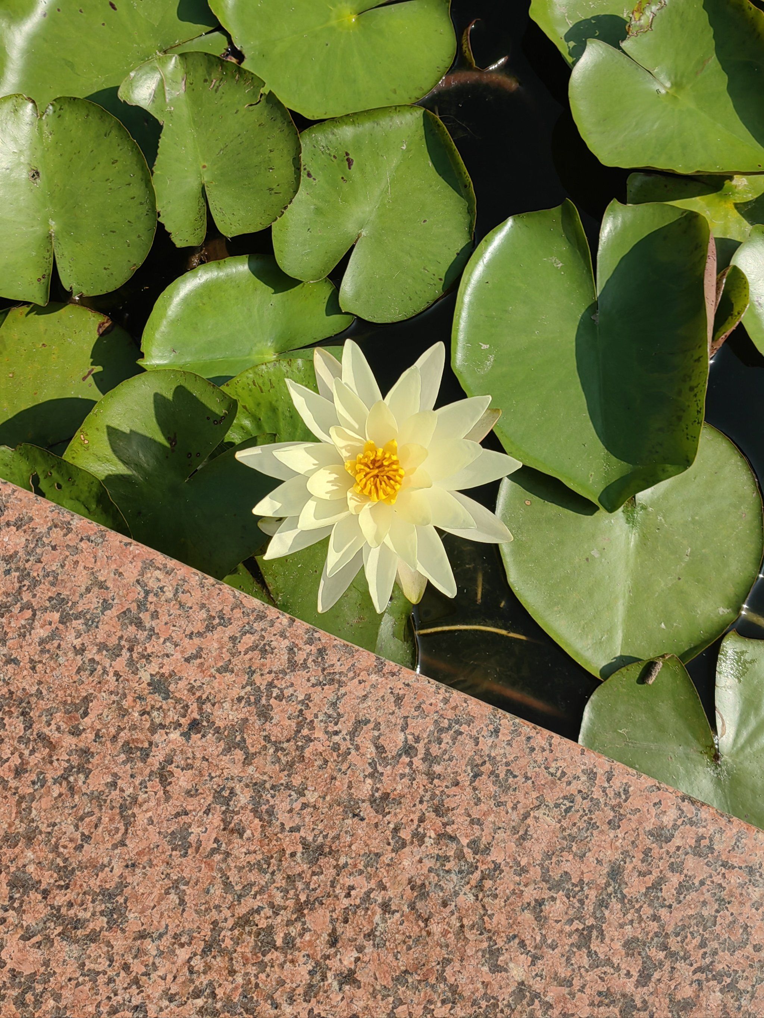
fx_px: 1207
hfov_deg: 35.1
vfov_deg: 45.8
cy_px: 509
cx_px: 382
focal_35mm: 41
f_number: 1.8
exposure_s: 1/3333
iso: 50
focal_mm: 5.54
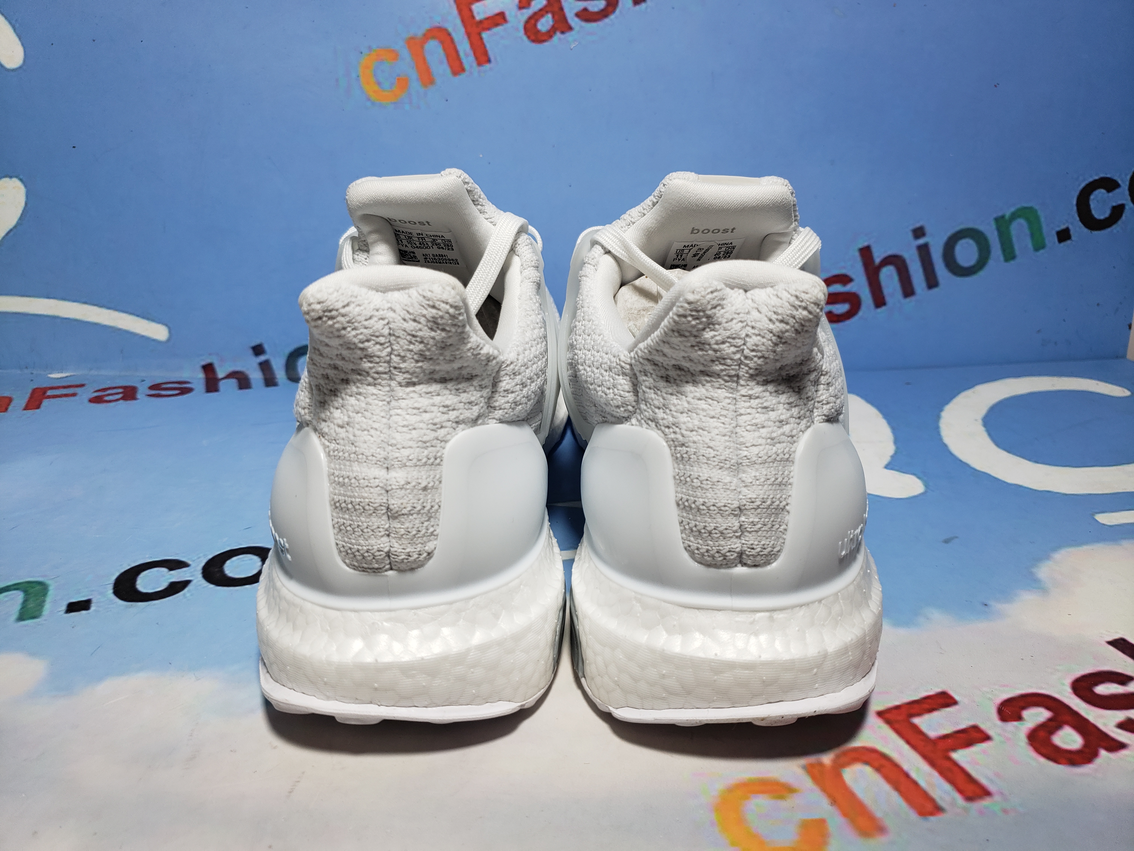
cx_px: 567
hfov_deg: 67.3
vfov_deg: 53.1
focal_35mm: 26
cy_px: 426
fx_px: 852
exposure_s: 1/544
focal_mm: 4.3
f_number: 1.5
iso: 50
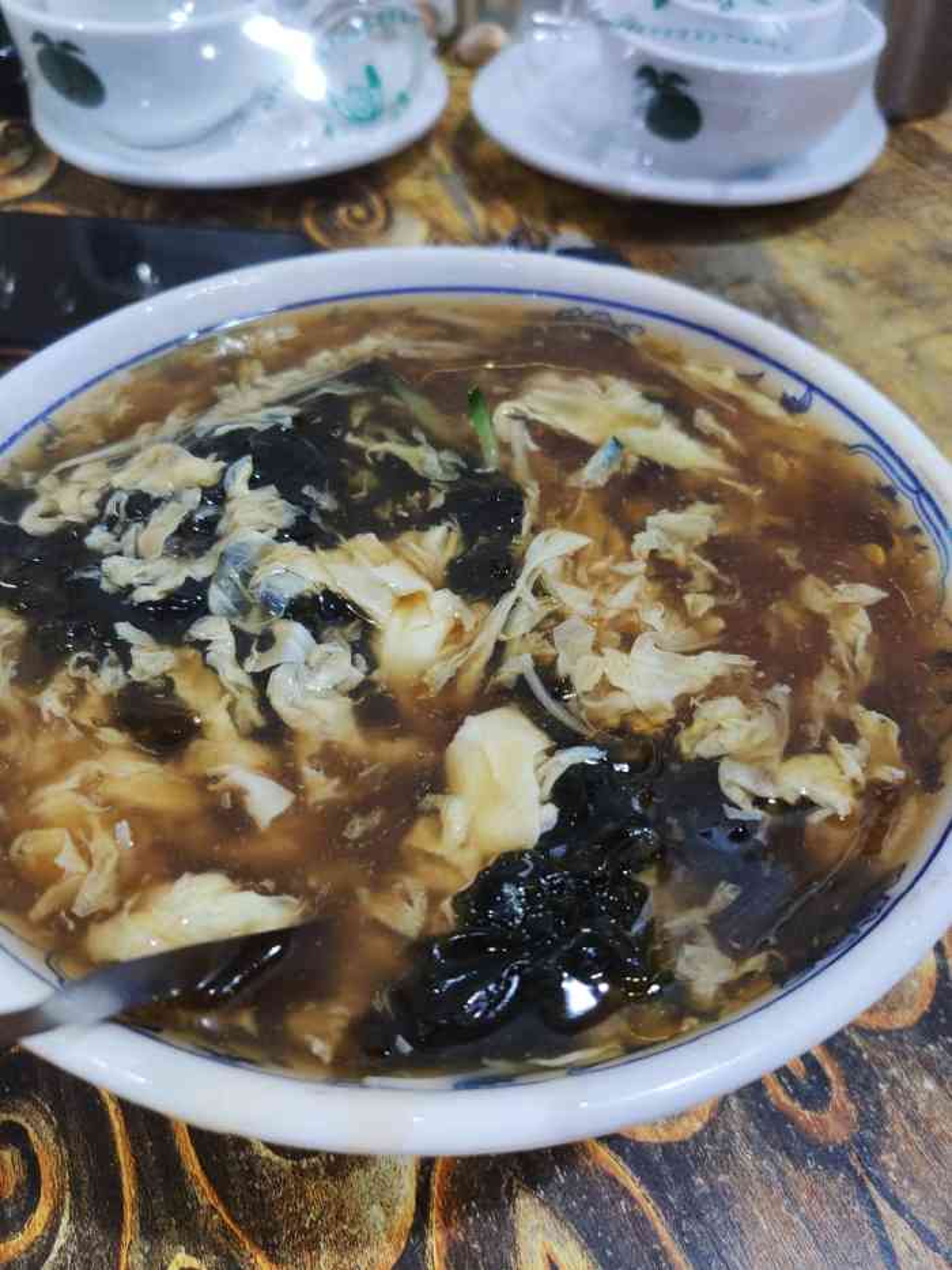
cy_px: 635
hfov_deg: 51.4
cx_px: 476
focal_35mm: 27
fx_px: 990
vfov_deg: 65.3
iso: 2781
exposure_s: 1/60.2
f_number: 1.75
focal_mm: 4.75
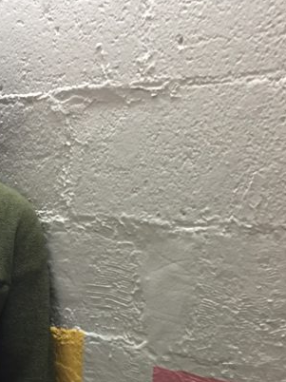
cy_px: 390
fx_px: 849
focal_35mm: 77
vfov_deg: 24.1
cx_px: -74
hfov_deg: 18.0
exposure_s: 1/30
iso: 160
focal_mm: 4.15
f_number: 2.2
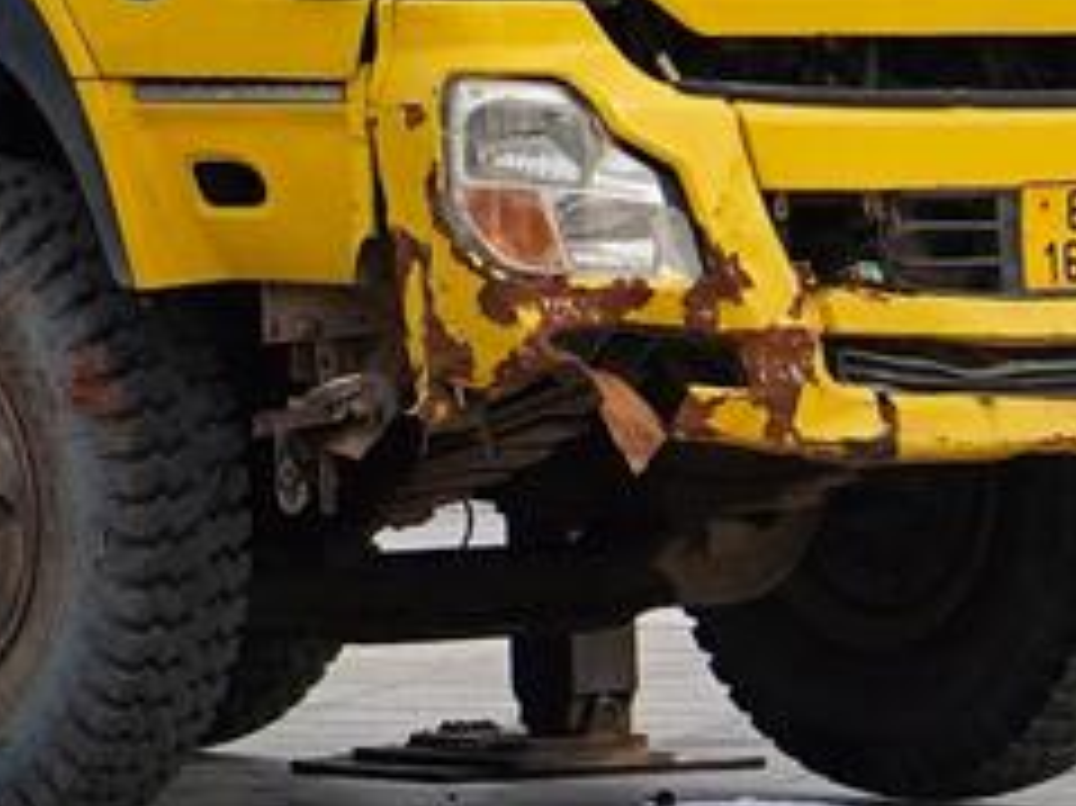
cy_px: -1126
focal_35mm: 472
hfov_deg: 4.1
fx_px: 14664
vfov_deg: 3.1
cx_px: -1369
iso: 250
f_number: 4
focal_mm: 61
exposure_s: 1/1250
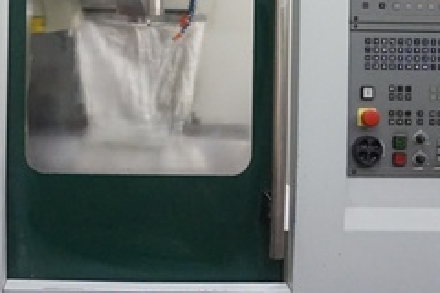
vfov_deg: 18.8
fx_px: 880
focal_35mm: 72
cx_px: 140
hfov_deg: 27.9
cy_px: 77
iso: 2500
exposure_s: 1/160
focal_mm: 16
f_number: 3.5
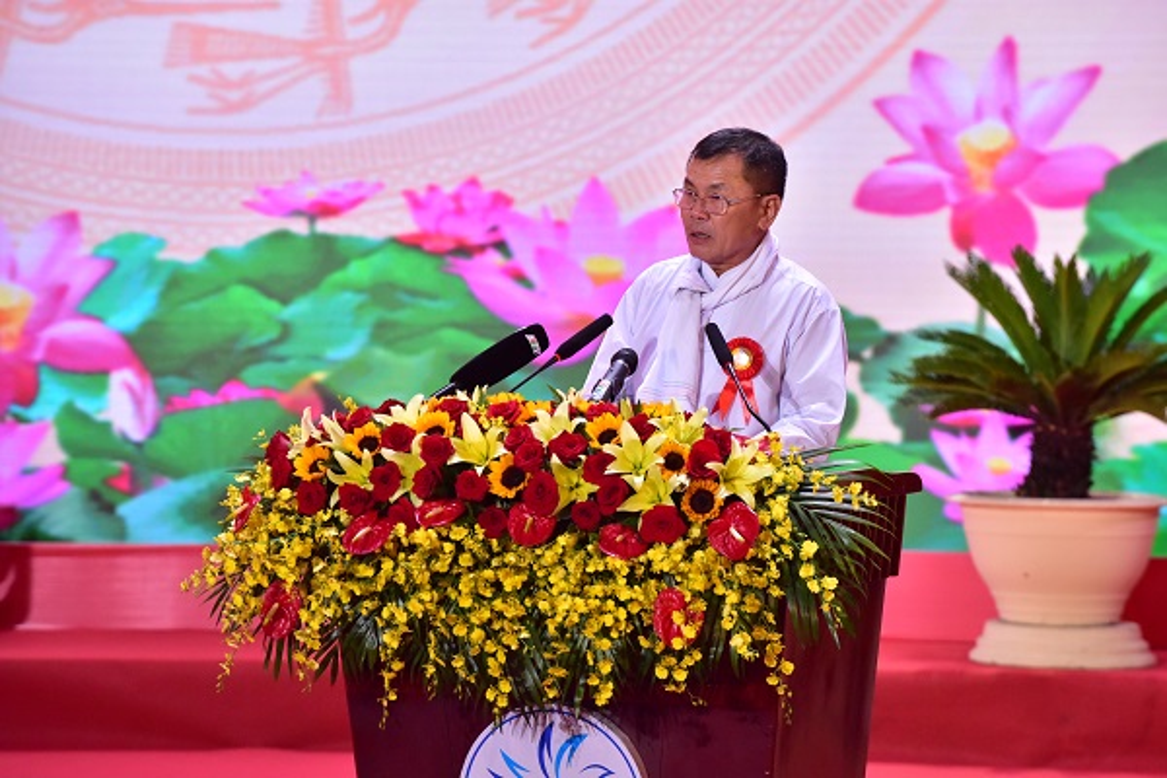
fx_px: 6483
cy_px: 389
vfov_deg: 6.9
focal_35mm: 200
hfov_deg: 10.3
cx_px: 584
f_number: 8
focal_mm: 200
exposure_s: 1/320
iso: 3200
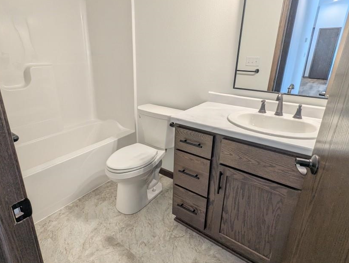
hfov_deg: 81.3
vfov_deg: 66.0
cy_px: 125
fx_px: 202
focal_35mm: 20
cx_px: 152
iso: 103
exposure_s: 1/60
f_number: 2.2
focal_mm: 2.35
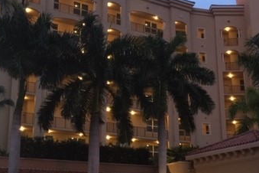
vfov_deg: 23.7
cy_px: 111
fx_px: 410
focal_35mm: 57
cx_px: 139
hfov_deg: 35.0
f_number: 2.2
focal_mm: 4.15
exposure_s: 1/4
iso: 80
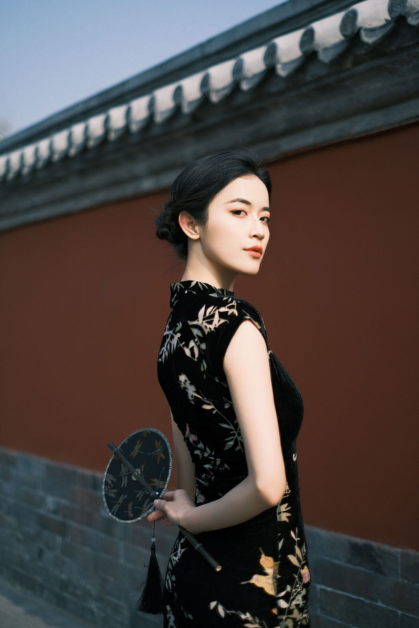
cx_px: 210
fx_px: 925
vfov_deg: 37.5
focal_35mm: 53
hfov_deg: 25.5
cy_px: 314
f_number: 1.4
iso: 800
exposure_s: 1/32000
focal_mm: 35
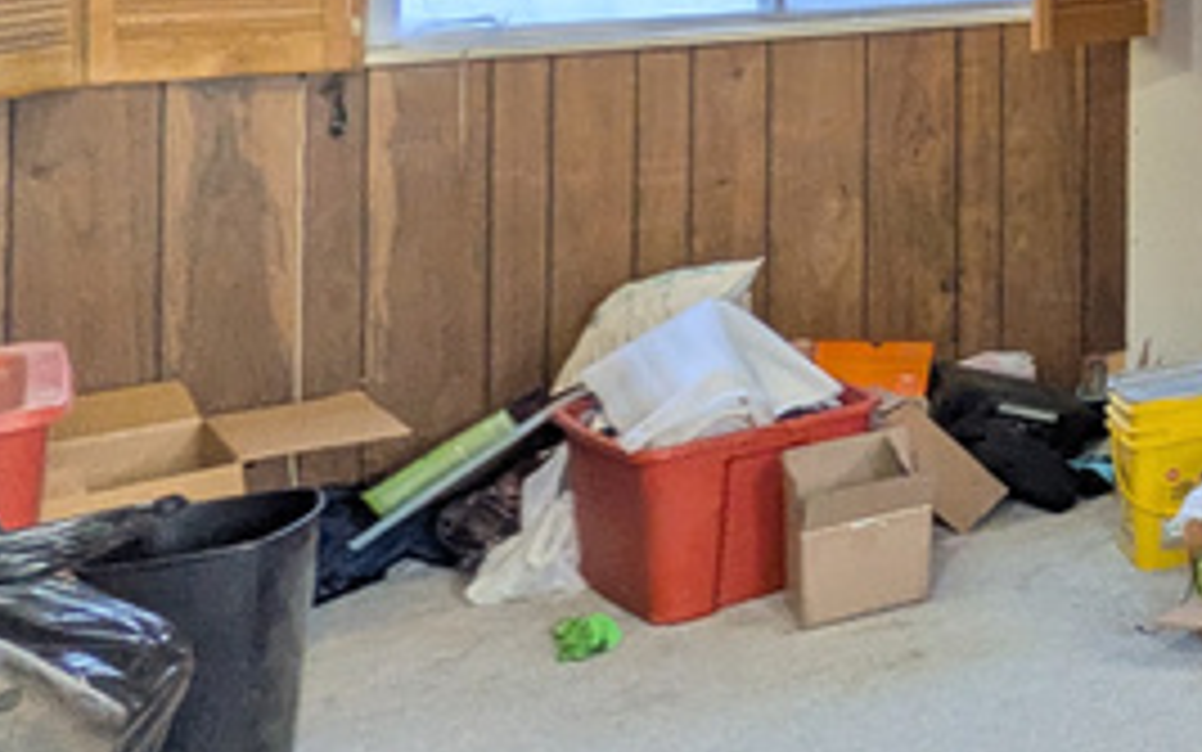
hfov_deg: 22.1
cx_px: 2152
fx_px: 1868
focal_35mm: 57
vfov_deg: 21.0
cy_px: -180
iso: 77
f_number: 2.2
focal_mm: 1.83
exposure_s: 1/40
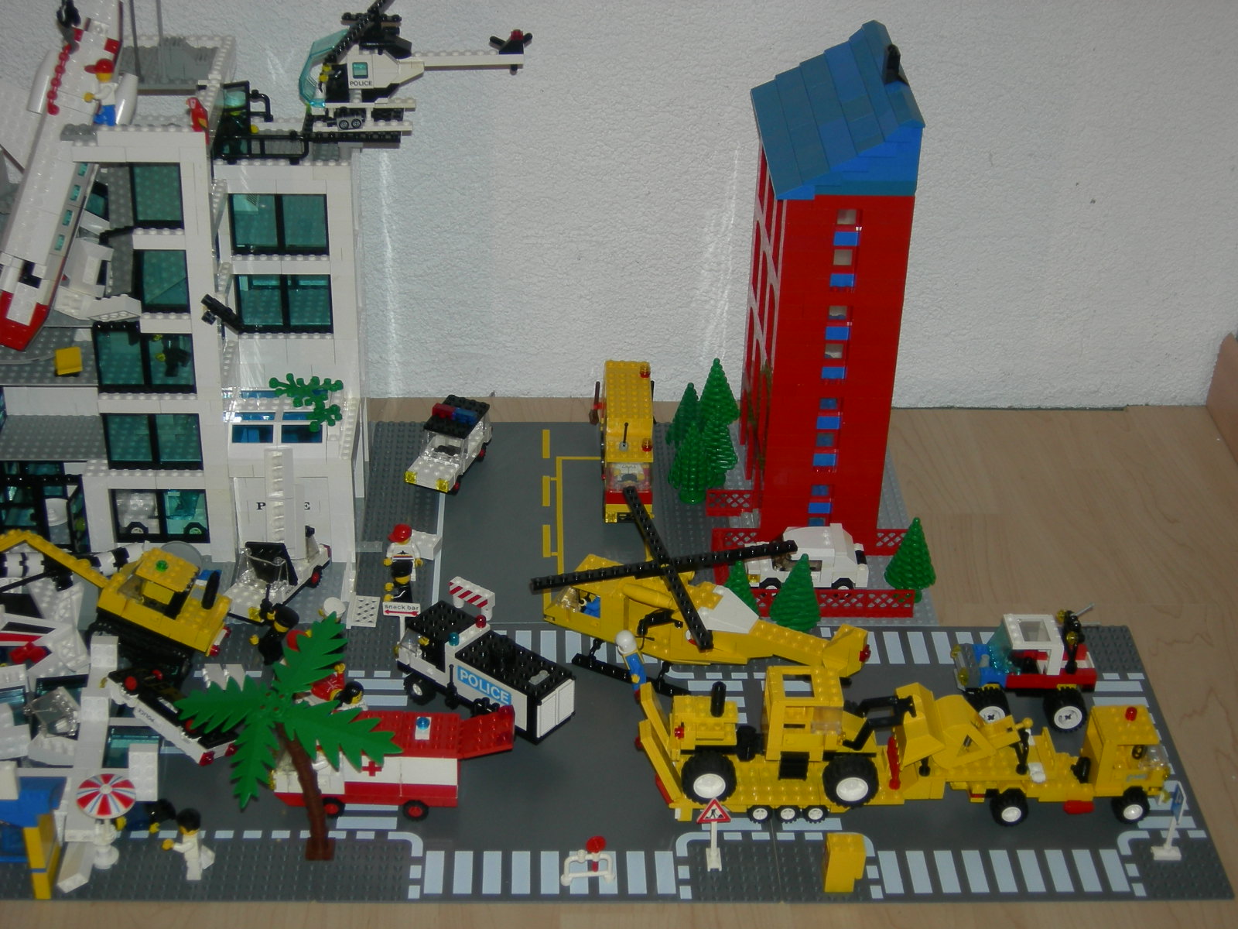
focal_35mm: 57
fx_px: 2039
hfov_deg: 33.8
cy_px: 464
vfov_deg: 25.7
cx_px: 619
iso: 64
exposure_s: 1/60.1
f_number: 3.3
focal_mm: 11.9
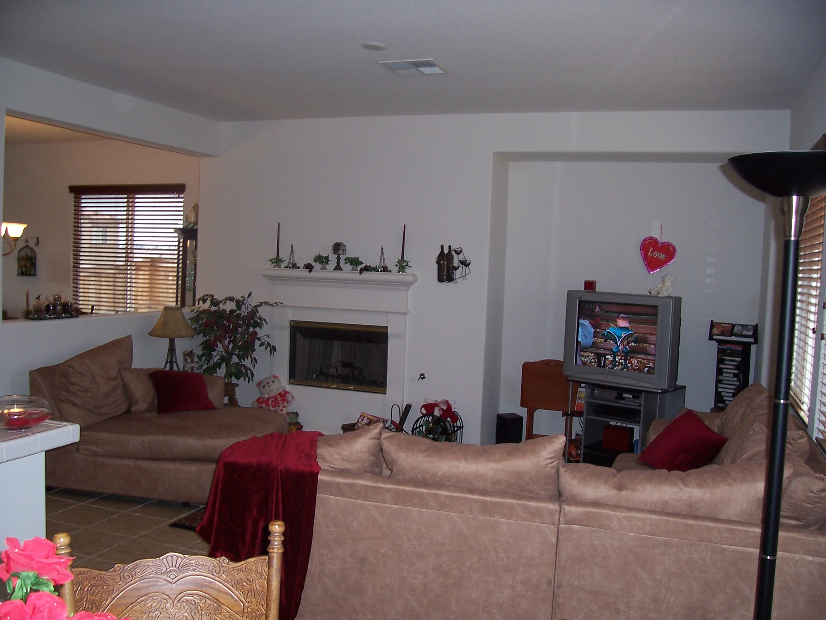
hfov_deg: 54.0
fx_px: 811
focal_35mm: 34
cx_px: 413
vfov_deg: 41.8
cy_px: 310
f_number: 2.7
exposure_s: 1/60
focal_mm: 5.6
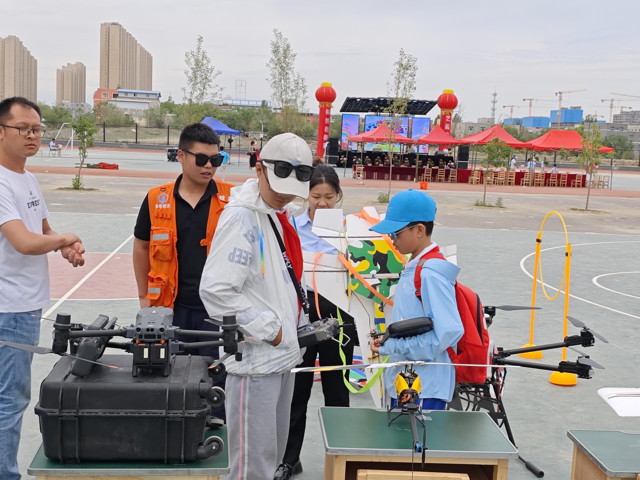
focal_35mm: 44
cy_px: 240
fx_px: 813
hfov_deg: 42.9
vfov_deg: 32.9
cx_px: 320
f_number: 2.8
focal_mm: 6.68
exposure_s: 1/873
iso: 50
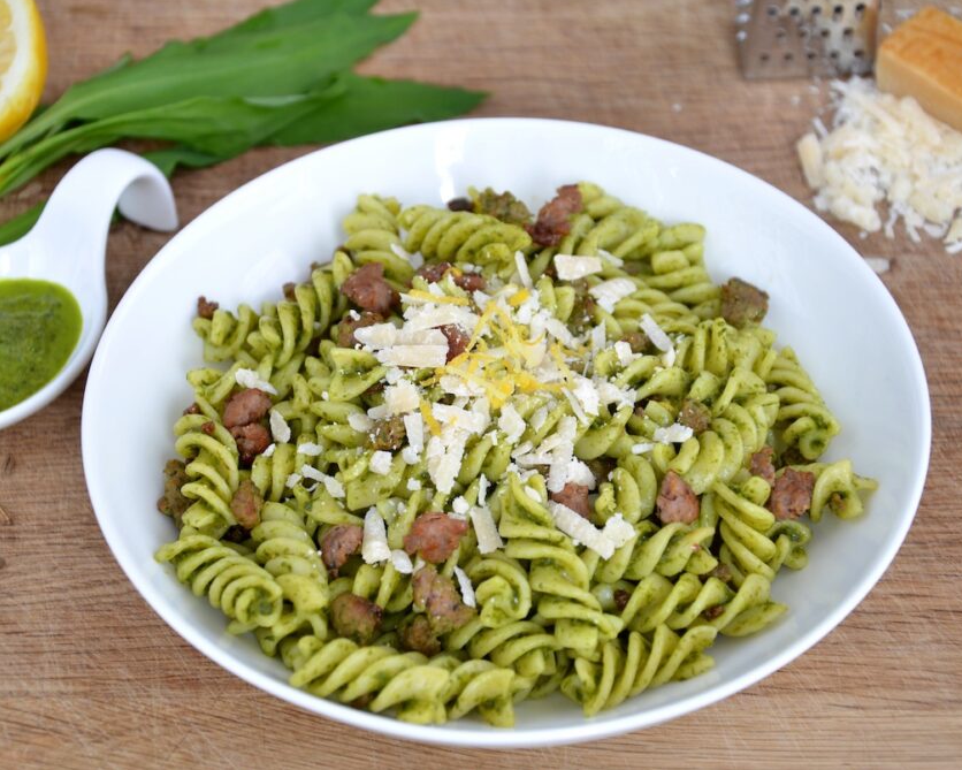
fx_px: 2449
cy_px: 383
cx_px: 441
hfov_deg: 22.2
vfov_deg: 17.9
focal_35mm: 86
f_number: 5
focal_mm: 50
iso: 125
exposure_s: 1/15
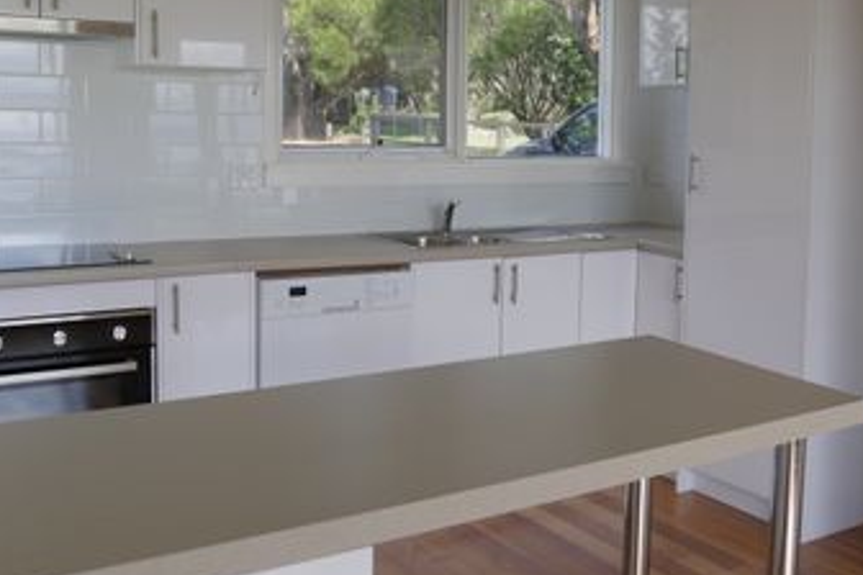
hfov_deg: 46.2
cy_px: 209
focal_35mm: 42
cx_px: 514
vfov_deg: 31.7
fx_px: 1007
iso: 200
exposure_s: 1/200
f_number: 4.5
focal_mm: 14
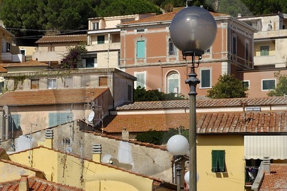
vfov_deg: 9.4
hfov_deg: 14.0
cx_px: 41
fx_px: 1156
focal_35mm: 145
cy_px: 181
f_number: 16
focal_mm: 40
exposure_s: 1/200
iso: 200
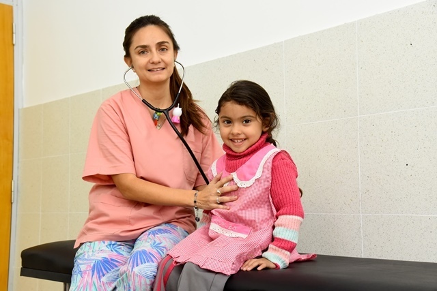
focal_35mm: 52
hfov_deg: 38.2
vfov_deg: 26.0
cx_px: 218
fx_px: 631
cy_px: 146
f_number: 8
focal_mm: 52
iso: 2500
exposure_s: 1/200
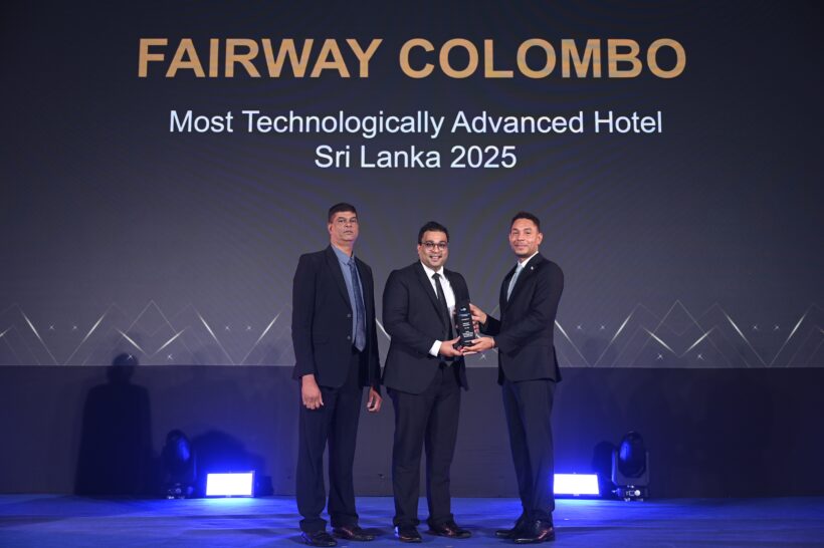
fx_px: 938
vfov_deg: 32.6
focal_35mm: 41
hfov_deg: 47.4
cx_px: 412
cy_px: 274
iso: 640
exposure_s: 1/160
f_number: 2.8
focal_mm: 41
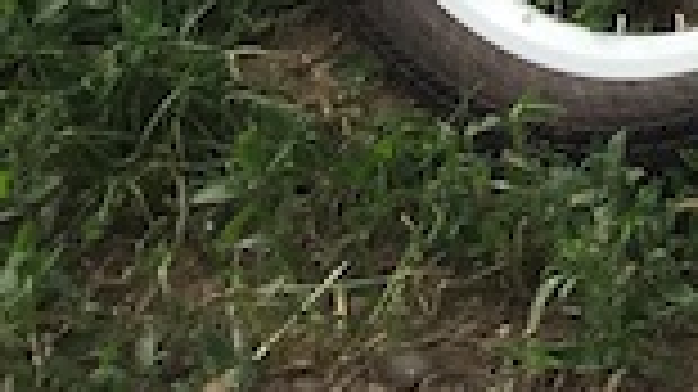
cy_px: -829
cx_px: 1684
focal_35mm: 163
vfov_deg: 6.7
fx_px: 3015
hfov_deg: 11.1
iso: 32
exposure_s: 1/1980
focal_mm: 4.15
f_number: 2.2
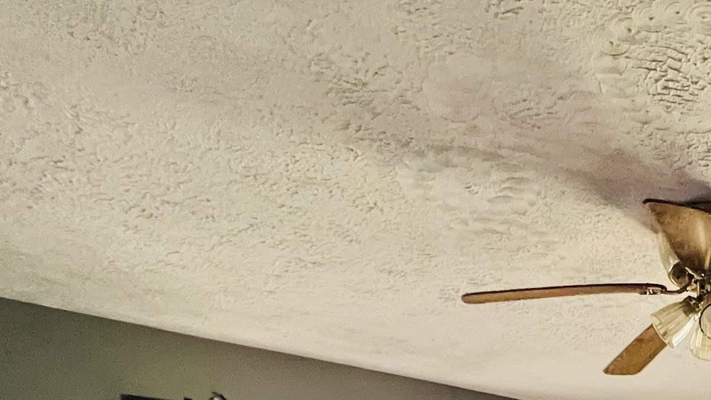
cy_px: 681
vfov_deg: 22.4
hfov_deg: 43.0
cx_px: 770
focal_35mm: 37
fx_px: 697
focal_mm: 1.57
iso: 500
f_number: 1.8
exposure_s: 1/60
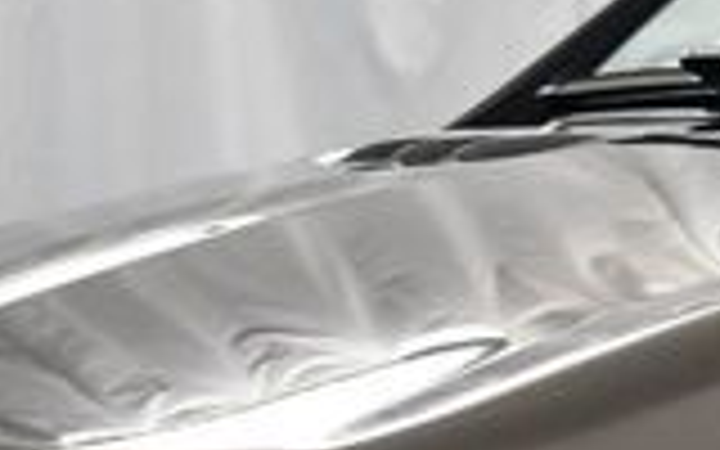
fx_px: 5121
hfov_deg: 7.8
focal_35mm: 261
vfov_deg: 5.0
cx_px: 1184
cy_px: 862
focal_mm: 32
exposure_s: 1/125
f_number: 4.5
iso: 1100
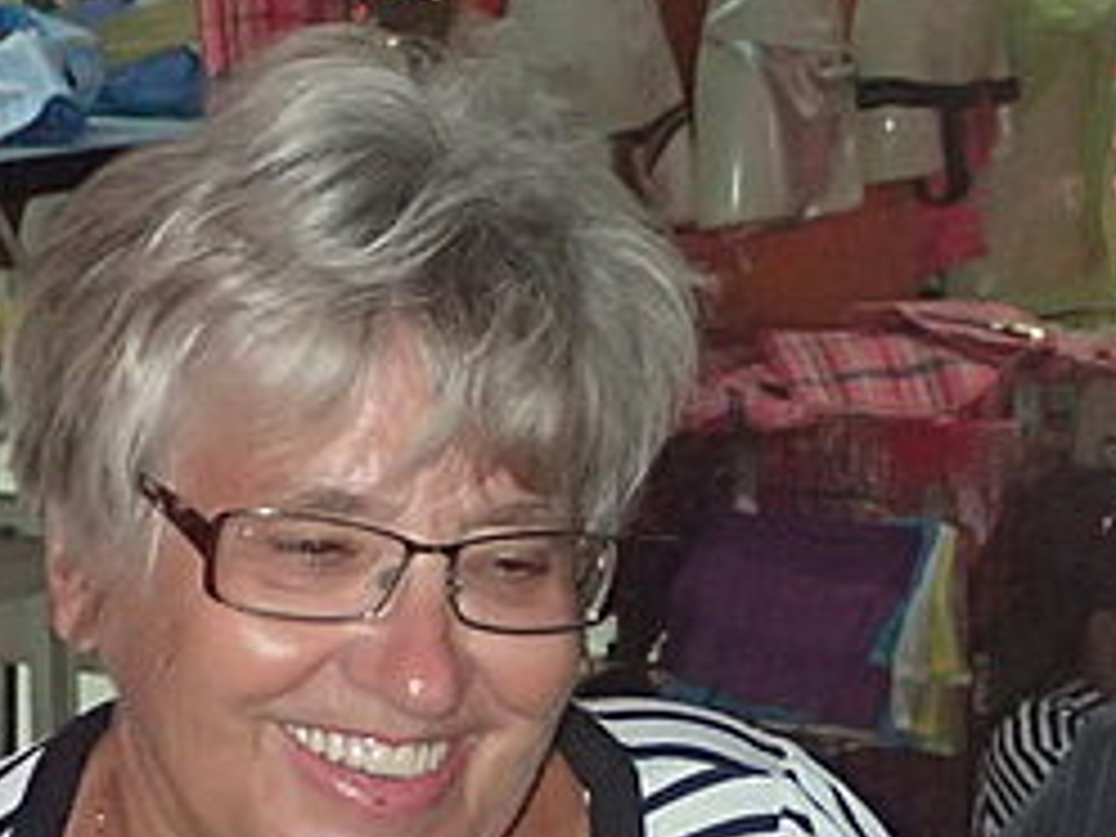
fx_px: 5094
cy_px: 670
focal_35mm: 158
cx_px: 932
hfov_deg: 12.4
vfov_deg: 9.4
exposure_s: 1/50
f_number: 3.2
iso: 800
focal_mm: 8.99
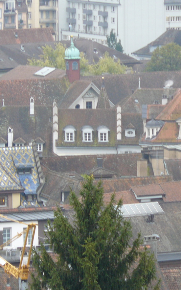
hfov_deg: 3.9
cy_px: 139
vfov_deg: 6.2
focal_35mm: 337
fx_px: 2661
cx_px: 158
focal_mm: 36.5
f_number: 3.3
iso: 100
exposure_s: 1/40
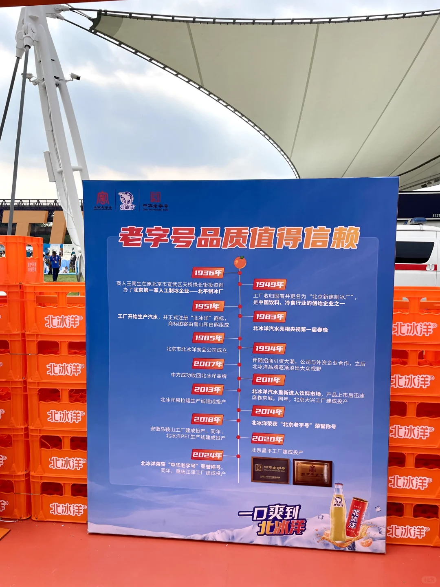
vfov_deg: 67.3
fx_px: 441
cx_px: 220
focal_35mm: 26
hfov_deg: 53.1
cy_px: 294
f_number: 1.6
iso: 32
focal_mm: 4.2
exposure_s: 1/1435
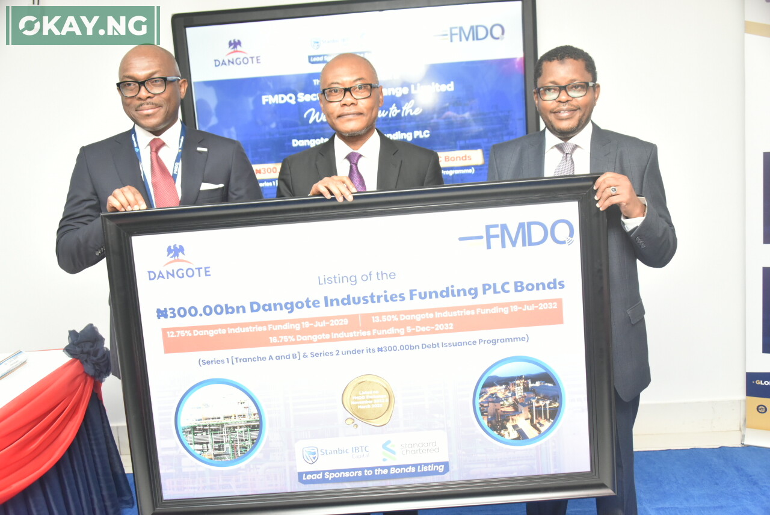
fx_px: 749
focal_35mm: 35
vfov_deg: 37.9
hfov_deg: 54.4
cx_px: 385
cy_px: 258
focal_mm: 35
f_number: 4.5
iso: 3200
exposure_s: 1/100
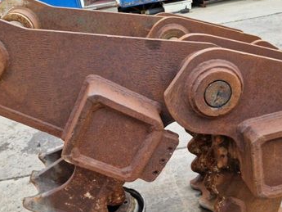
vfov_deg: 35.5
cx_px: 162
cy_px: 146
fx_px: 326
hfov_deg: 46.6
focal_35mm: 40
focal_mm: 5.4
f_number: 1.8
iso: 50
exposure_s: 1/412
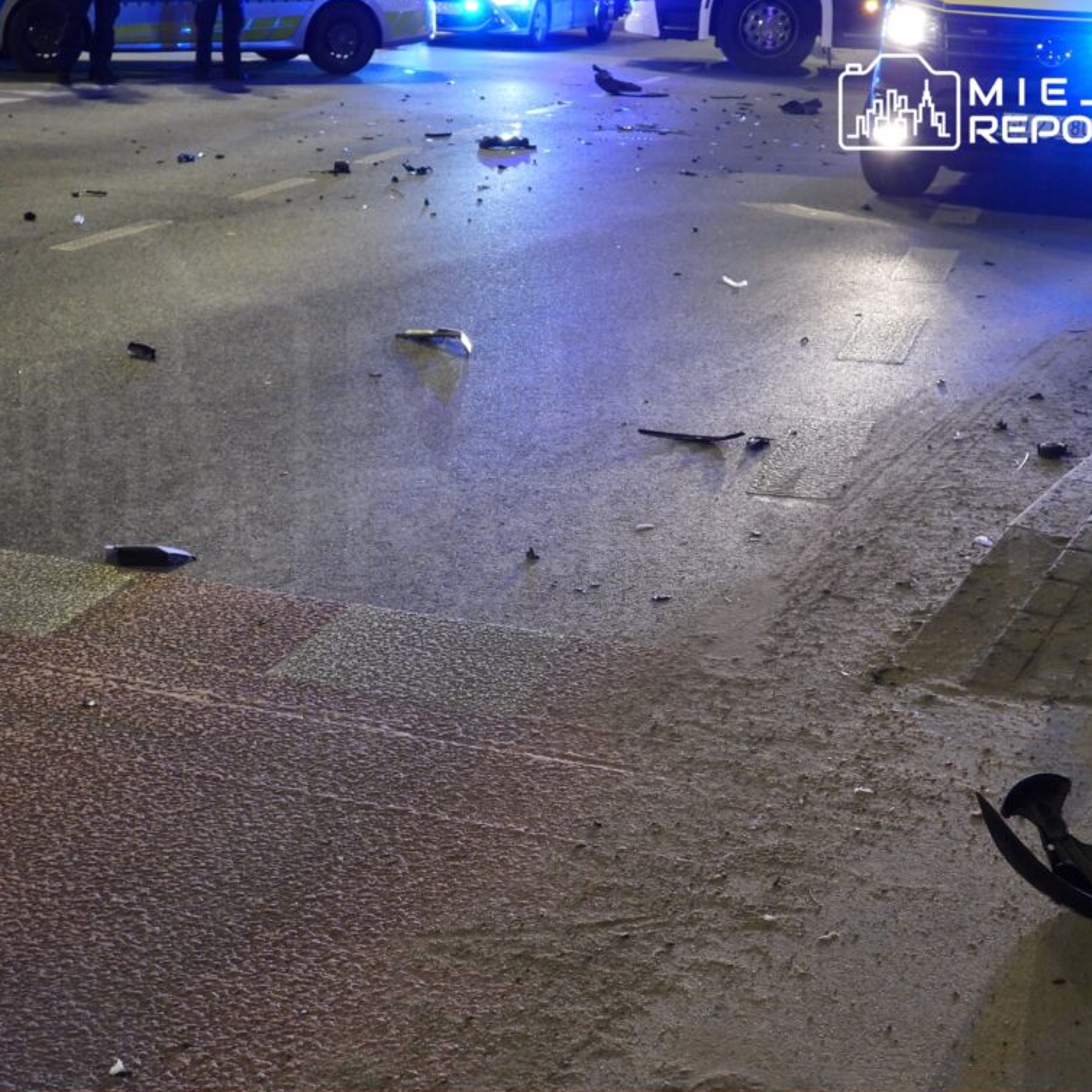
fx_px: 2141
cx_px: 574
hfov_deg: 28.6
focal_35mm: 60
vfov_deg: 28.6
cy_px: 552
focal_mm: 9
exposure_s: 1/10
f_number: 3.2
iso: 400
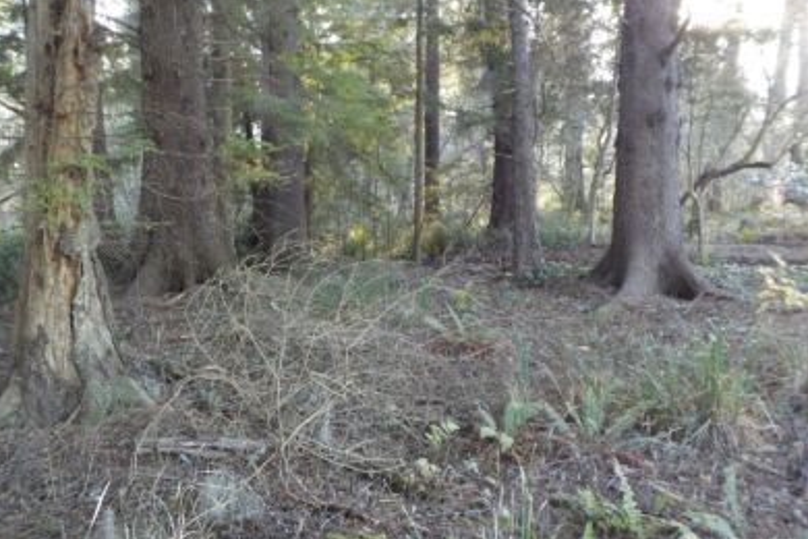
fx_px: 718
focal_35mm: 32
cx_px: 396
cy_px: 257
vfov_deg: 41.1
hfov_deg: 58.7
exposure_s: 1/25
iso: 400
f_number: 3.3
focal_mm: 4.1
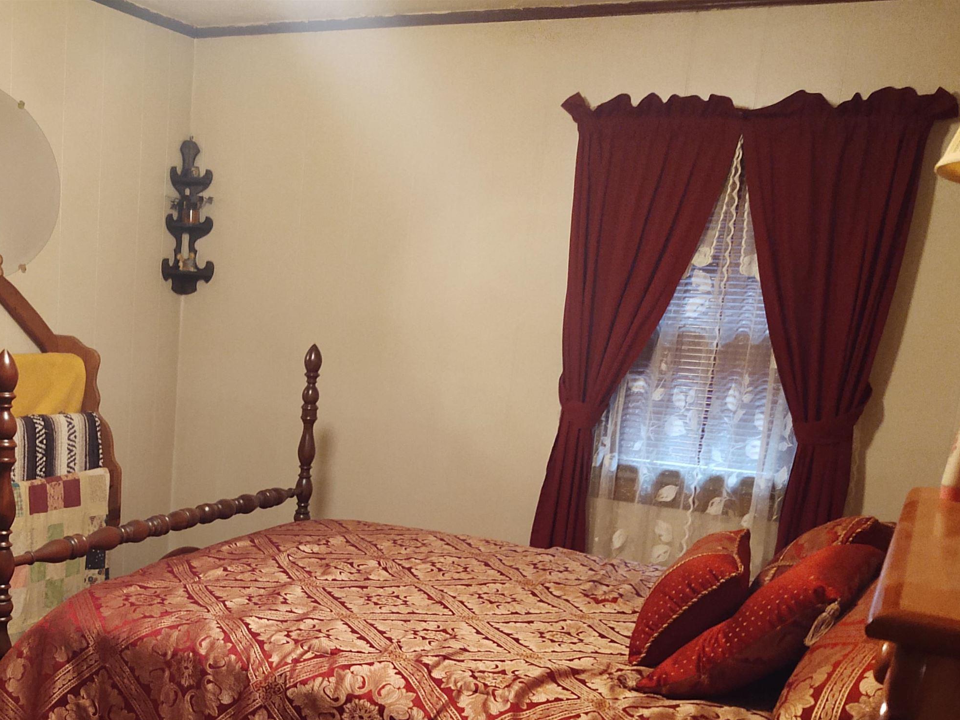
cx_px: 223
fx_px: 1165
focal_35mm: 42
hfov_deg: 43.2
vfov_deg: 33.5
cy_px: 560
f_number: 1.7
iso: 822
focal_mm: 4.75
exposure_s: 1/33
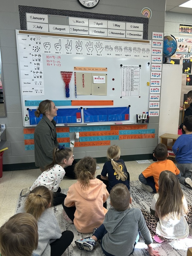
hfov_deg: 41.3
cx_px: 125
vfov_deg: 53.9
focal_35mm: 34
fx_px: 252
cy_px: 139
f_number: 1.5
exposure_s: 1/62
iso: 40
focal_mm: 5.7
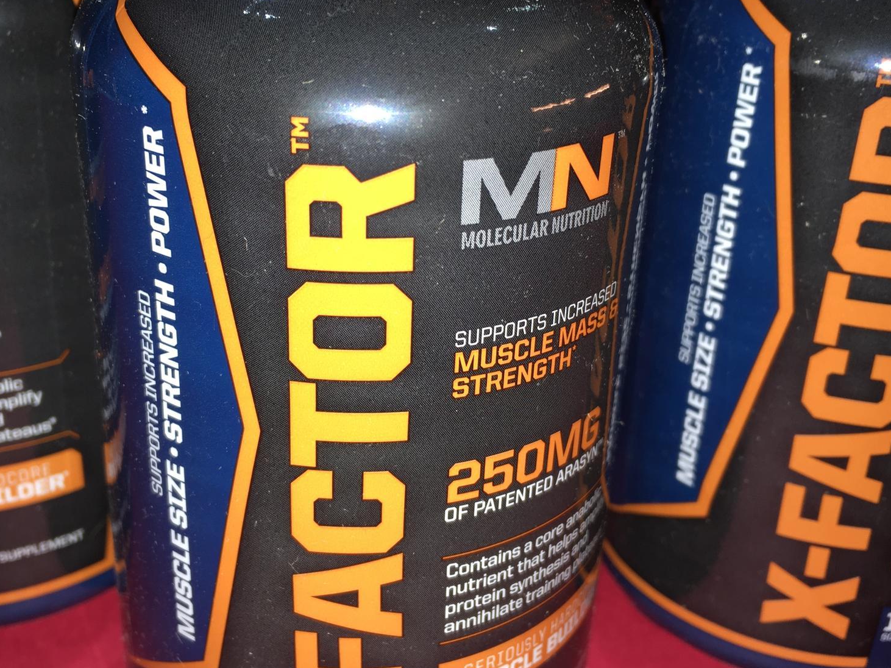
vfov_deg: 35.9
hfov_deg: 46.8
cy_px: 281
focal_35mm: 40
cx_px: 416
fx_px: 1029
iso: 25
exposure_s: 1/51
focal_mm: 4.15
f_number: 2.2
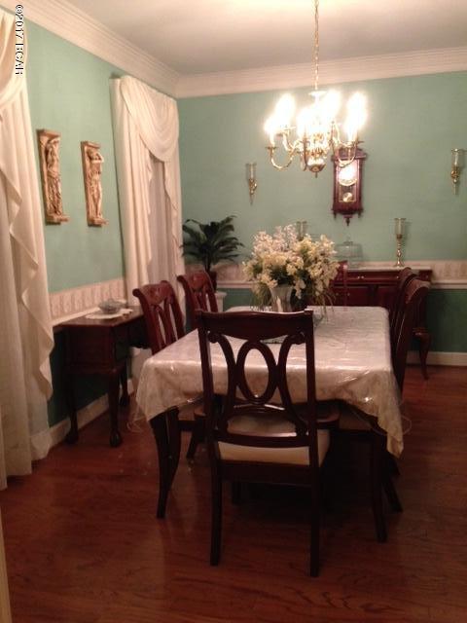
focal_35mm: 33
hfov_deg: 42.9
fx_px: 594
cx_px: 234
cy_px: 312
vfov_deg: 55.4
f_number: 2.4
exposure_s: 1/20
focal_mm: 4.12
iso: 320
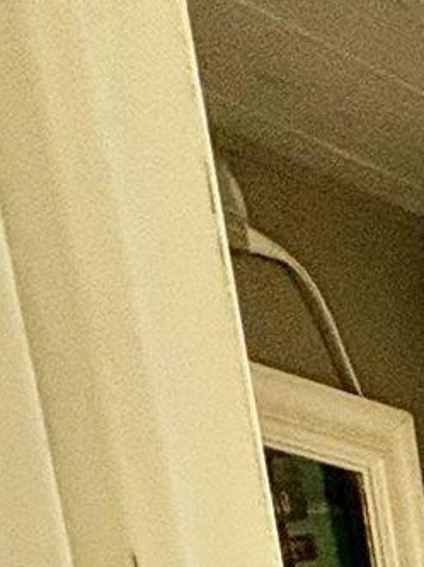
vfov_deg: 13.8
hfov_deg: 10.4
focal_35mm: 97
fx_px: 1587
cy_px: 1395
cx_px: 1298
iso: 250
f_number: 2.2
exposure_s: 1/60
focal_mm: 2.22
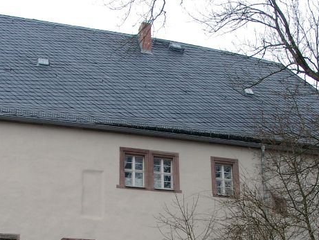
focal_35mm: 59
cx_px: 176
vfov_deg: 24.4
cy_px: 192
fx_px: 544
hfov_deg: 32.7
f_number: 4
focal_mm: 7.13
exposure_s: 1/296
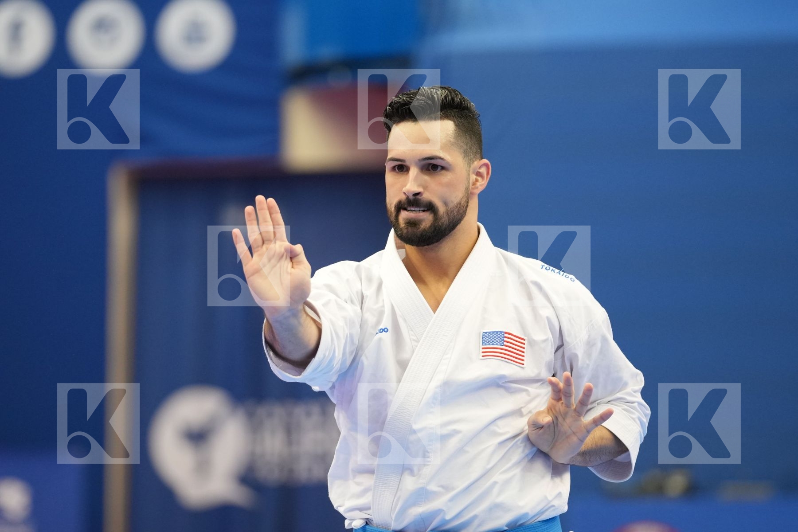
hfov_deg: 7.8
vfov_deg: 5.2
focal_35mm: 264
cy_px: 266
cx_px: 399
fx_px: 5852
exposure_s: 1/500
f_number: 2.8
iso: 1600
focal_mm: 176
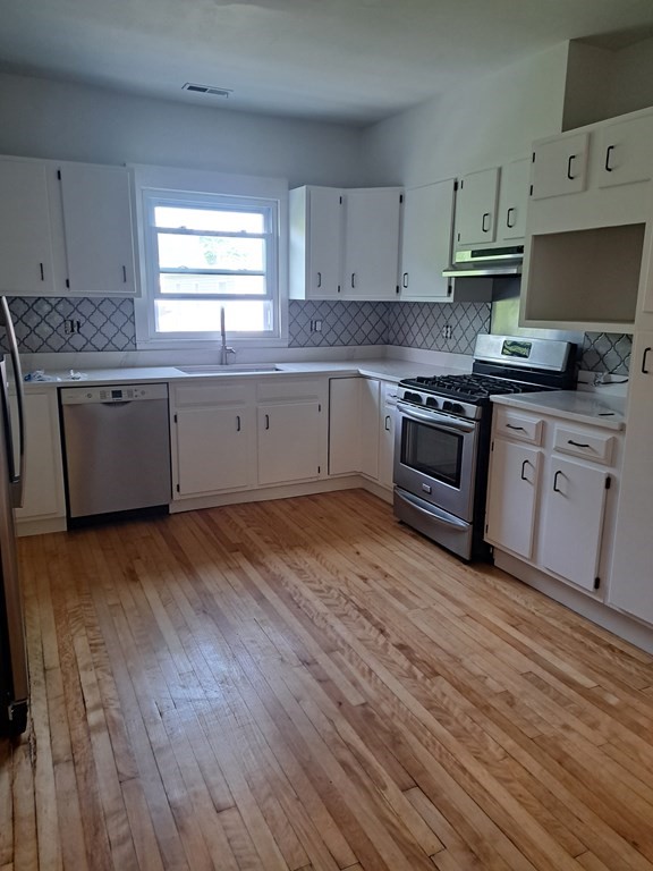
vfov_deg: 71.6
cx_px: 326
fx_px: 604
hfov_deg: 56.8
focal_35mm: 24
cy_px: 436
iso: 160
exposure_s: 1/60
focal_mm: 5.23
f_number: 1.8
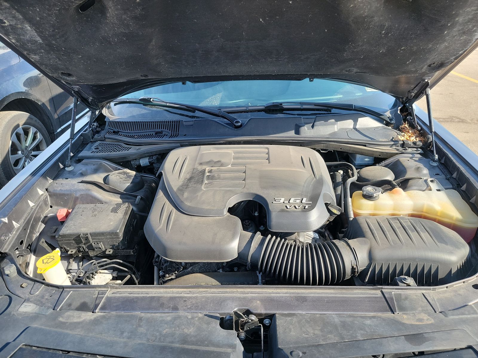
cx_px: 239
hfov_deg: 71.6
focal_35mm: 24
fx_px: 331
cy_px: 179
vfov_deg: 56.8
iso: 50
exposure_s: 1/157
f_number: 1.8
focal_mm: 6.7
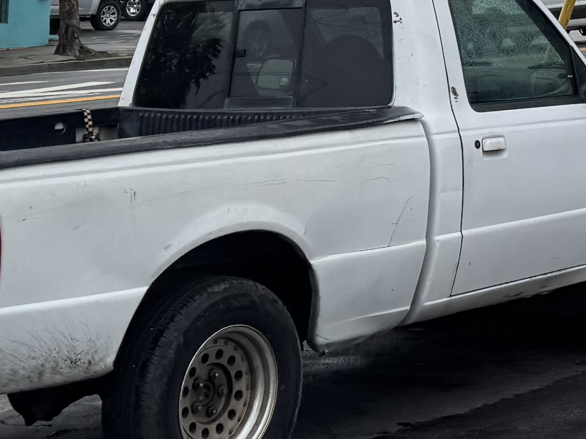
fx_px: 1863
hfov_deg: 16.7
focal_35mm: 110
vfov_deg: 12.5
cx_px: 786
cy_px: -290
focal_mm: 6.76
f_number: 1.78
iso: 80
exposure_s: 1/2506
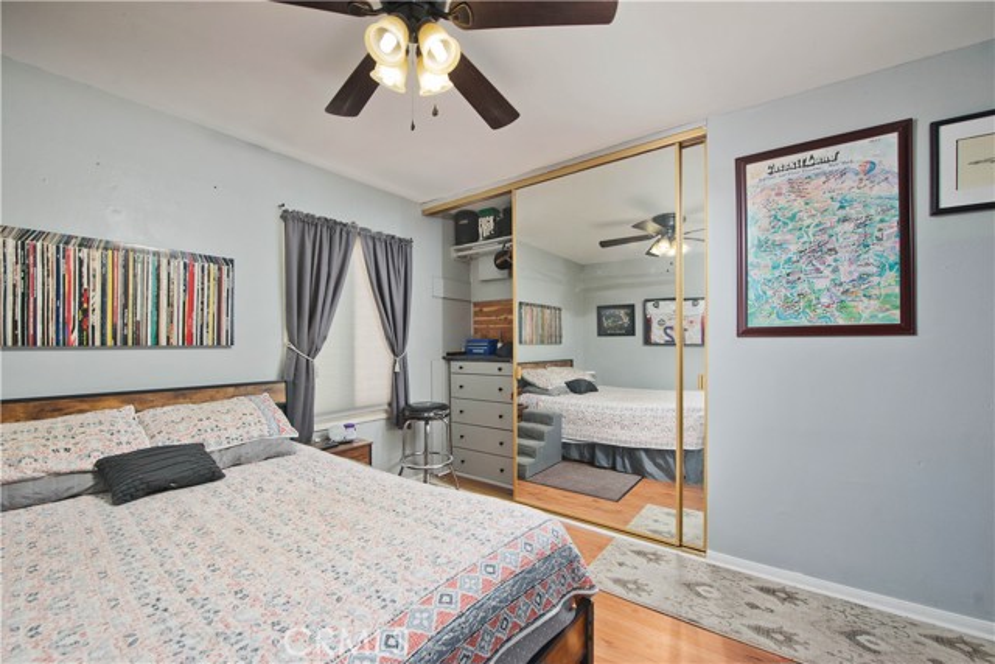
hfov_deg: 104.2
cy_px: 332
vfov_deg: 81.2
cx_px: 498
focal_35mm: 14
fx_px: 387
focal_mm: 14
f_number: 5.6
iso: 400
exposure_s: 1/200
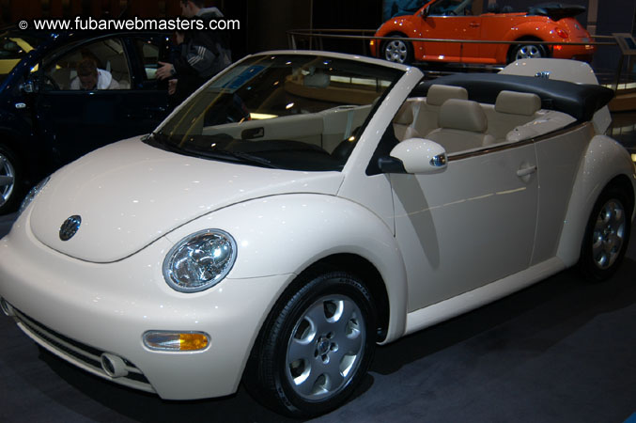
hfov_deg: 41.1
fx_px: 847
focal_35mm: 48
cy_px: 212
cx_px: 318
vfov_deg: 28.0
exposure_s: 1/160
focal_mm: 32
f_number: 5
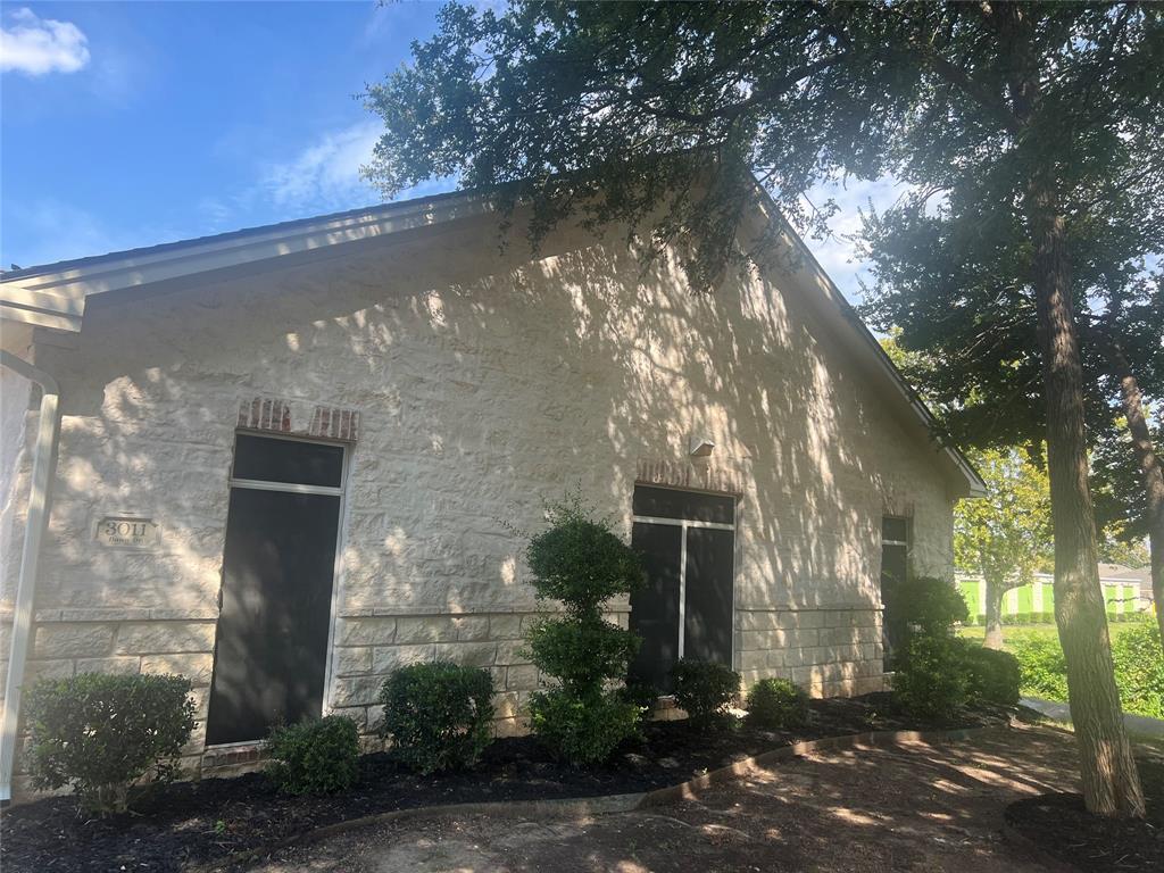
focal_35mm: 26
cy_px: 436
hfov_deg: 67.3
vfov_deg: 53.1
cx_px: 582
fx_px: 874
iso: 50
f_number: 1.5
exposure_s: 1/1048
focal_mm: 5.7
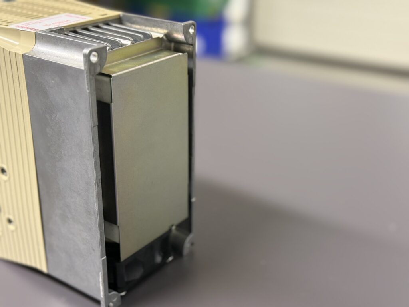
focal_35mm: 48
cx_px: 204
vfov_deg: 30.3
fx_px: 567
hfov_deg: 39.7
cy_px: 154
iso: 320
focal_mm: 6.76
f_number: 1.78
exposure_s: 1/33
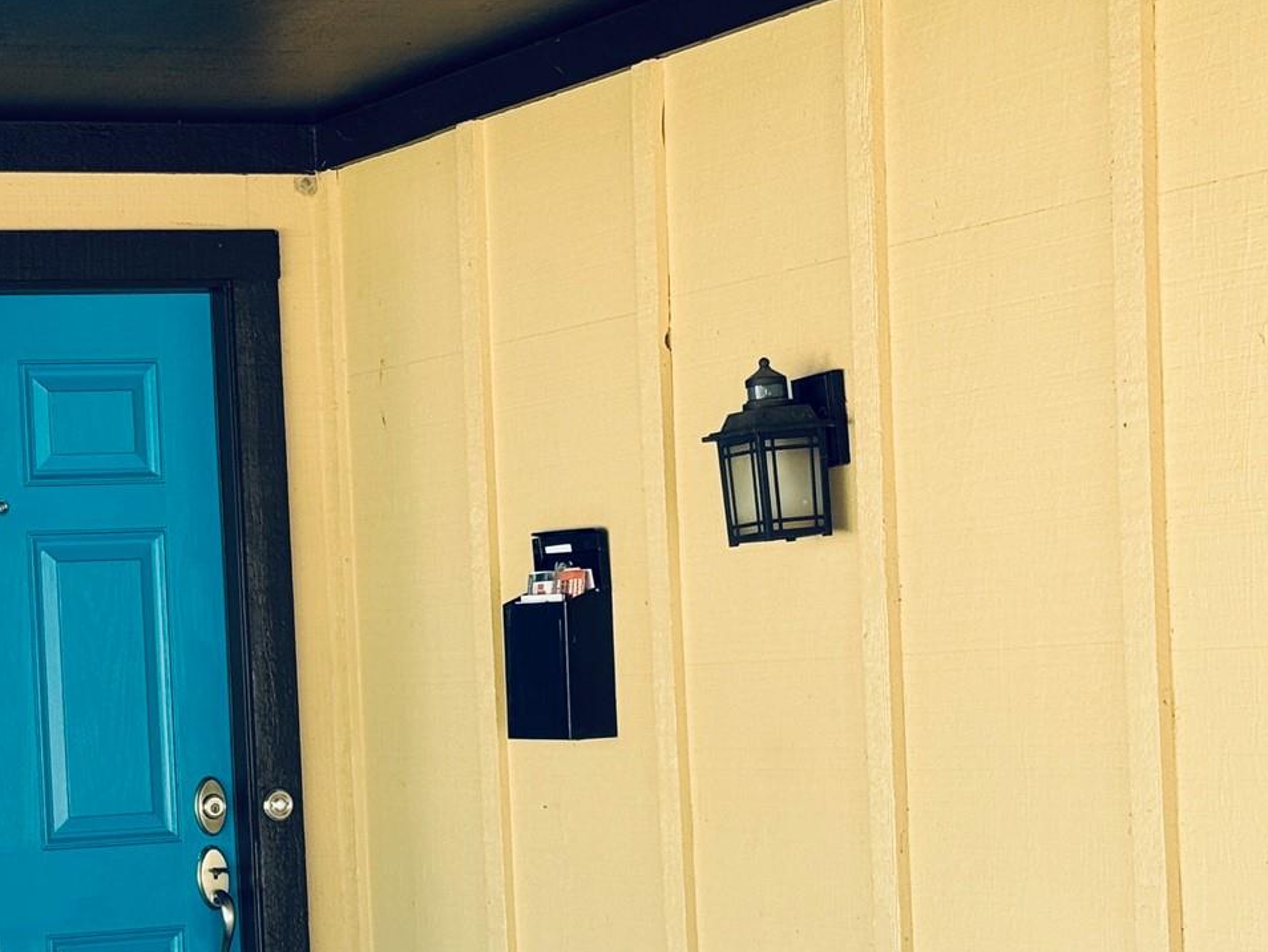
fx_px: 3774
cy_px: 811
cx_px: 145
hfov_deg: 18.8
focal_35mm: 103
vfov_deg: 14.3
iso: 50
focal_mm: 6.76
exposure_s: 1/121
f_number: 1.78
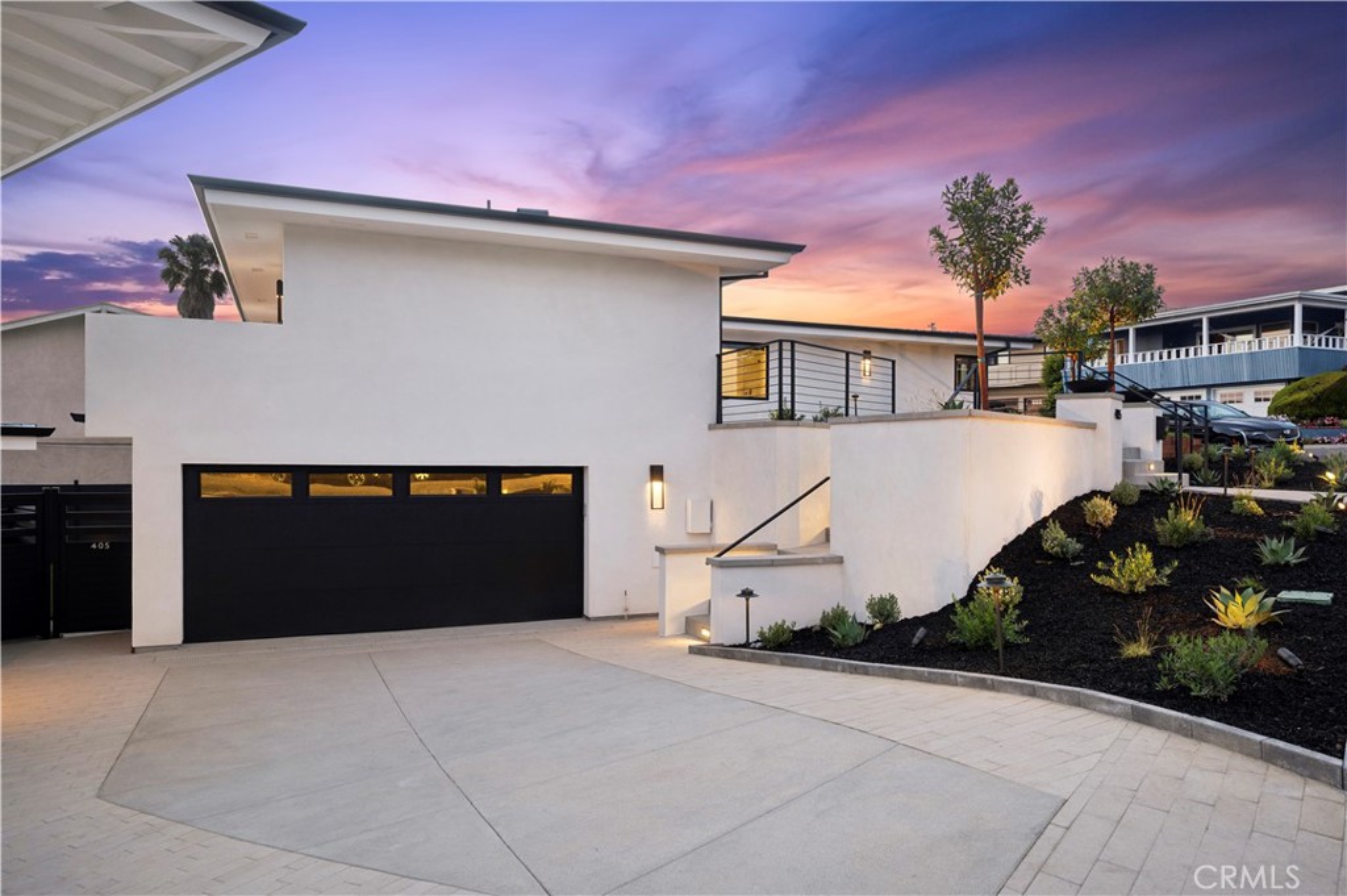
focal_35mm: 24
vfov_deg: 53.1
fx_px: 897
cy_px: 448
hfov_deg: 73.8
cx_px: 674
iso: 320
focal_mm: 24
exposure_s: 1/20
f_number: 9
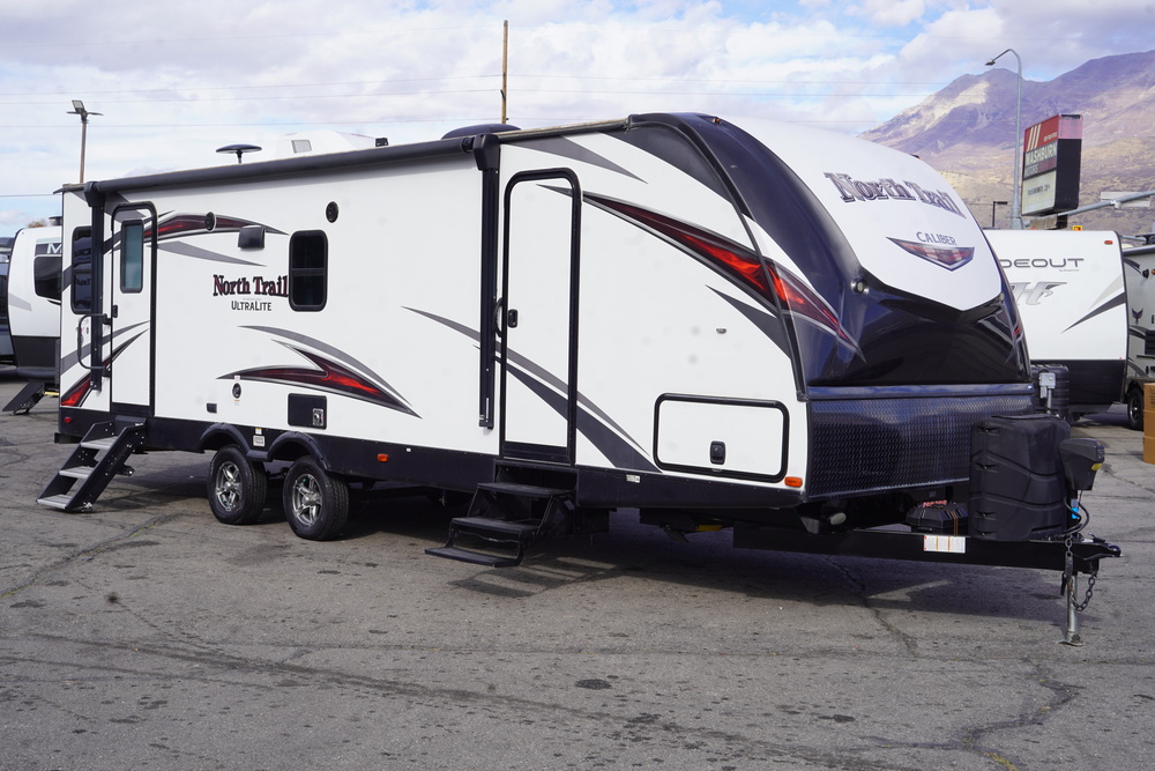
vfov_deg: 29.9
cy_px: 386
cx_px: 578
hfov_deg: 43.6
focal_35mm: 45
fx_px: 1444
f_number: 10
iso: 100
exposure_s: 1/125
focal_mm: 45
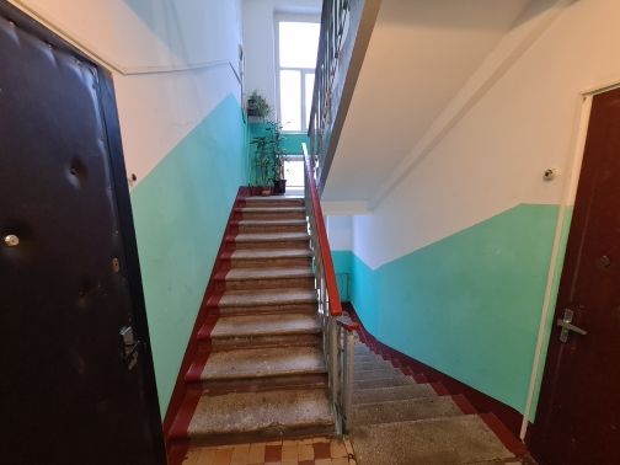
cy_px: 232
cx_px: 310
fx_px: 233
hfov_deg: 106.2
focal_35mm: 13
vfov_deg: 89.9
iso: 640
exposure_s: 1/33
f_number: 2.2
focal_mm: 2.2
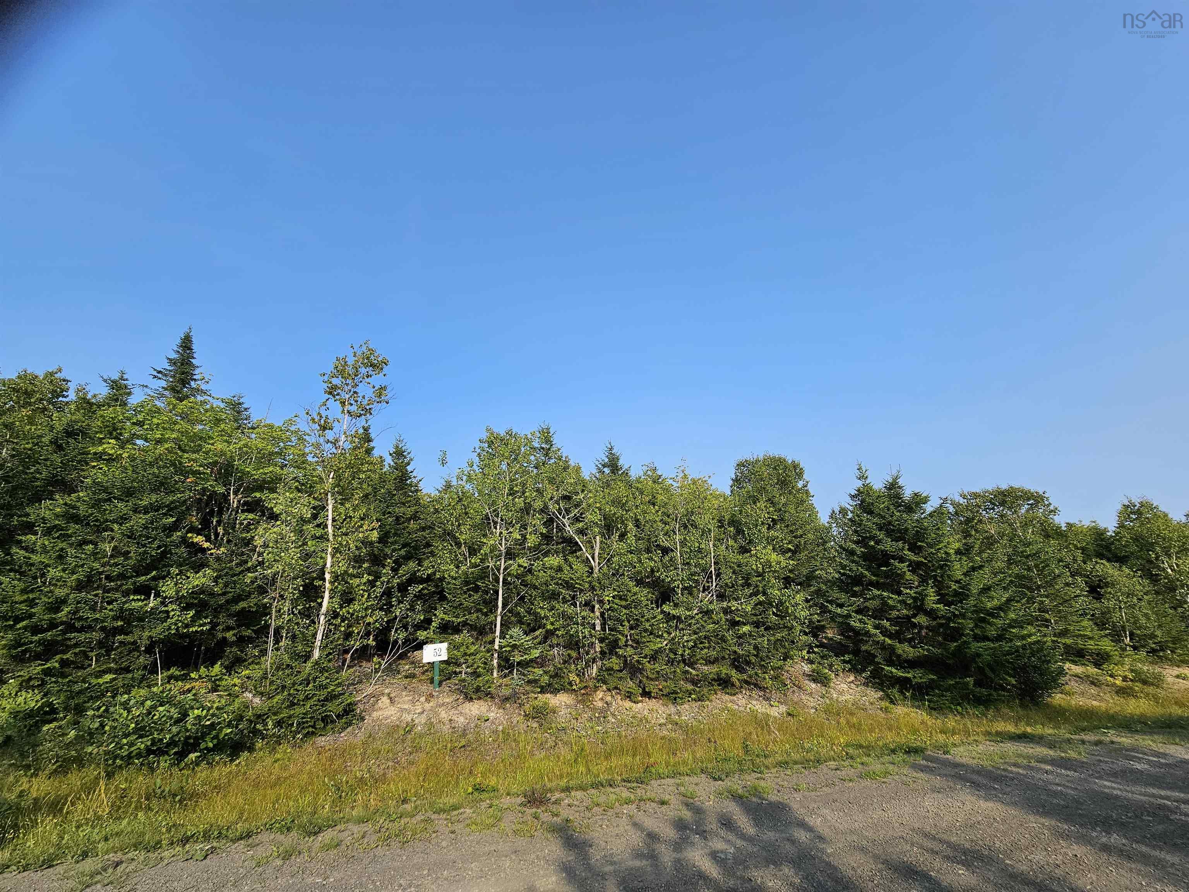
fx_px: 447
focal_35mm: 13
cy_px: 446
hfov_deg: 106.2
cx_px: 594
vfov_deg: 89.9
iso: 50
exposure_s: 1/1994
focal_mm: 2.2
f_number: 2.2
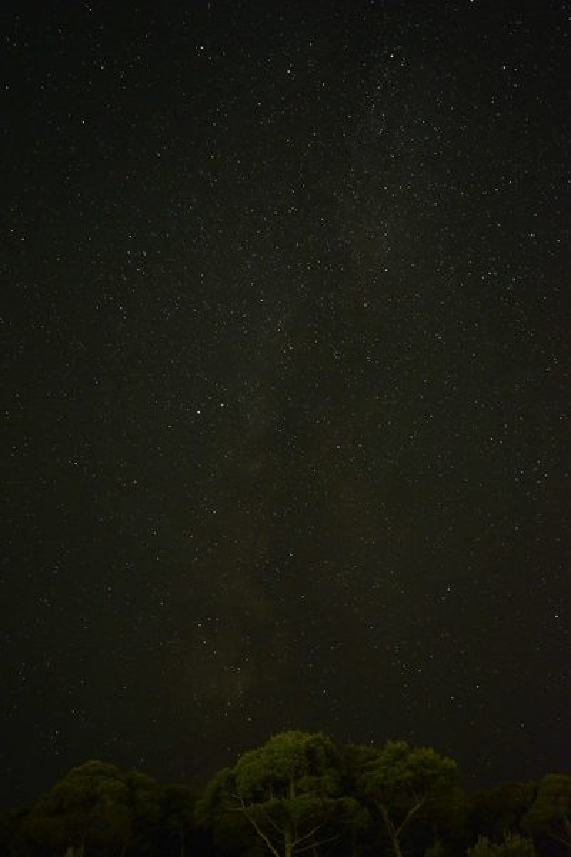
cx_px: 286
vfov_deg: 67.4
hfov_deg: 47.9
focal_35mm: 27
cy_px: 428
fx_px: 642
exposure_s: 20
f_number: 3.5
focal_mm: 18
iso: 3200
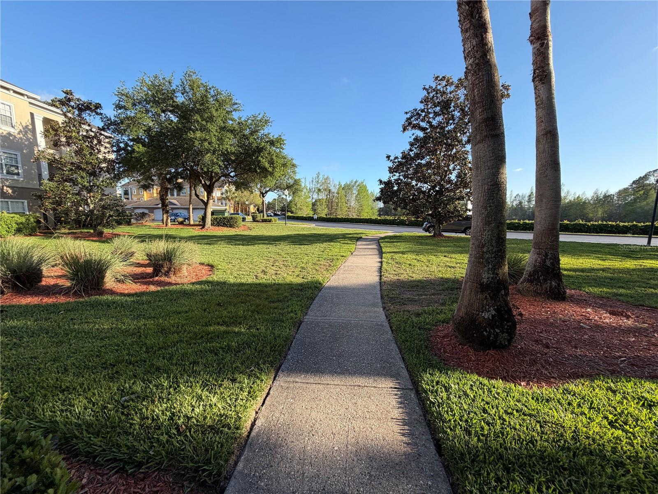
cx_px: 329
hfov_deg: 102.1
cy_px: 247
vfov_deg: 85.7
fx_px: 266
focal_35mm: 14
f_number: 2.2
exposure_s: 1/502
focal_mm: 2.22
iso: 40
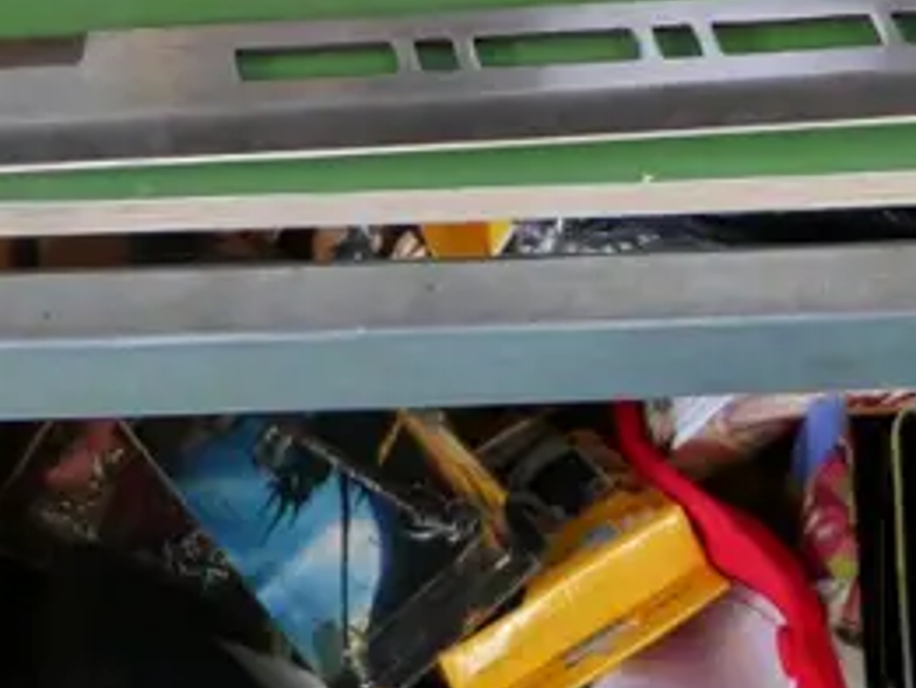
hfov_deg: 20.2
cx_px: 902
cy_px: -520
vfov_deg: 14.1
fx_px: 2489
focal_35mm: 94
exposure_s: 1/60
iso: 1250
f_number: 3.5
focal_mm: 12
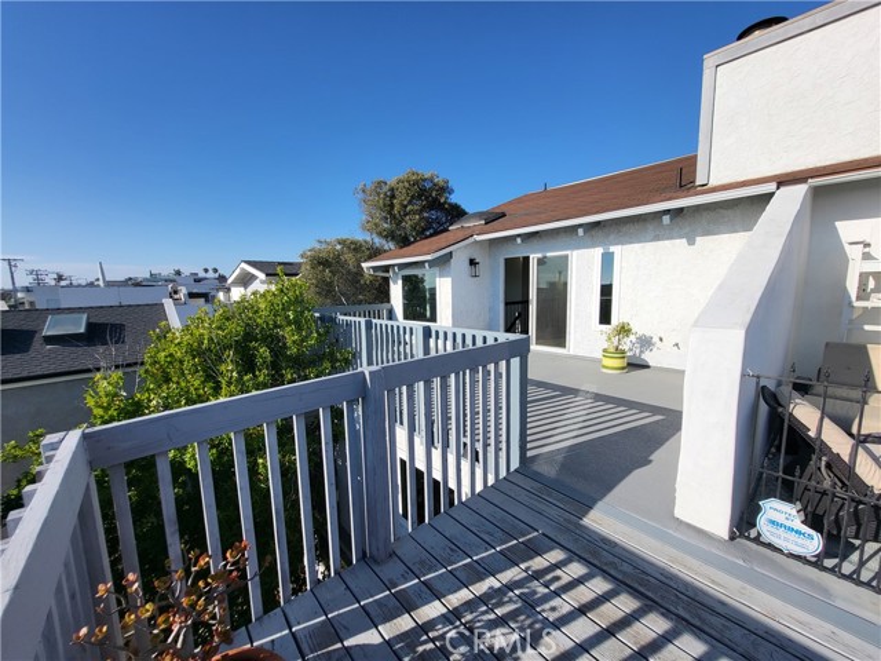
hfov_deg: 106.2
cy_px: 330
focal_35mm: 13
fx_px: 331
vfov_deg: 89.9
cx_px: 440
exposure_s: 1/1449
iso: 32
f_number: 2.2
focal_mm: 1.74
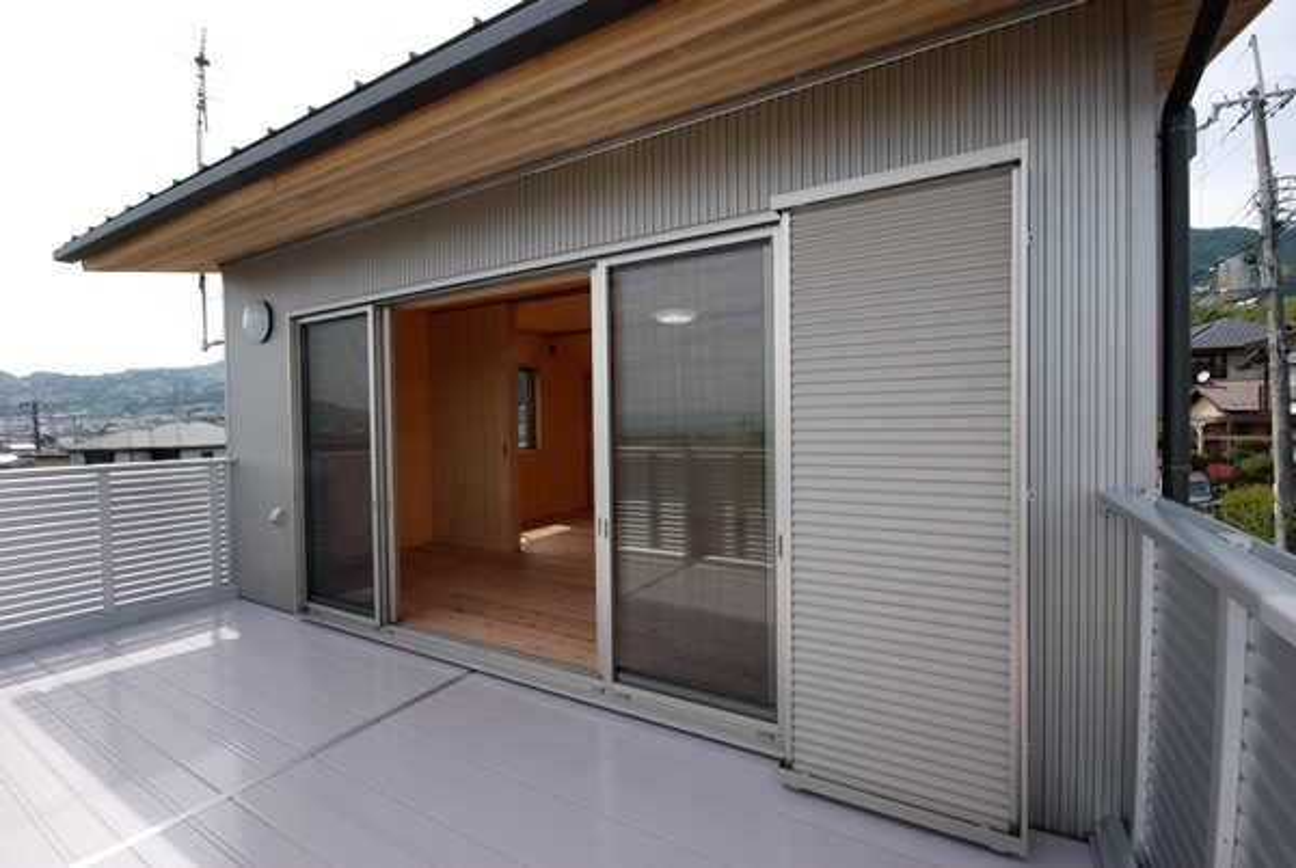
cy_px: 434
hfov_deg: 100.3
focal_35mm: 15
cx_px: 648
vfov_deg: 77.5
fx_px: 541
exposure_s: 1/30
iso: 100
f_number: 16
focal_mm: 10
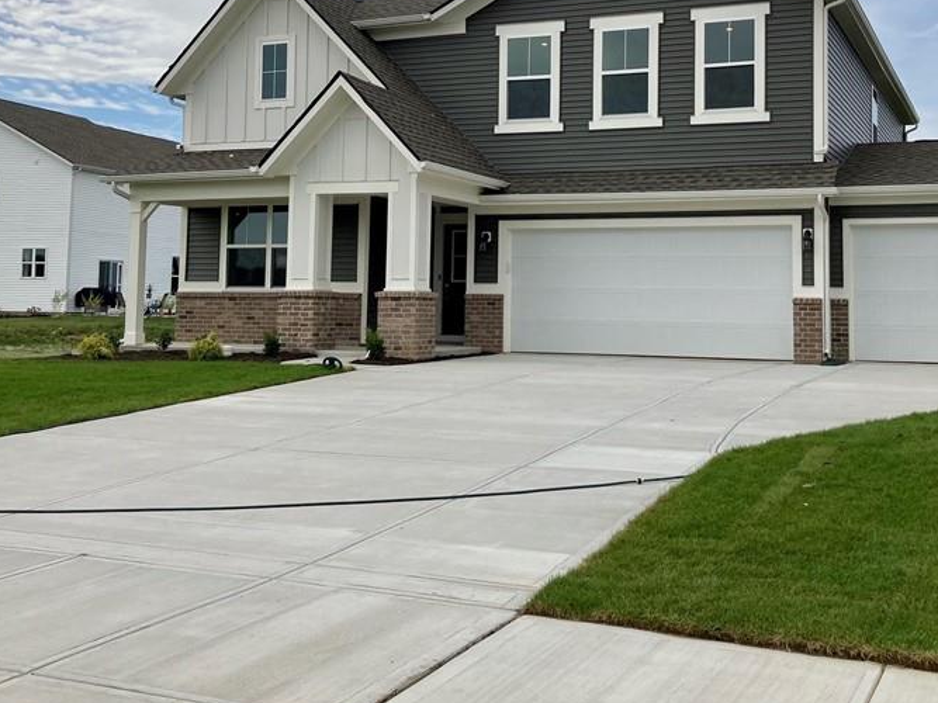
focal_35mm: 43
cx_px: 555
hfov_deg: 43.7
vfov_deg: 33.3
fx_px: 1165
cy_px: 226
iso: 20
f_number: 1.8
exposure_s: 1/3003
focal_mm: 3.99
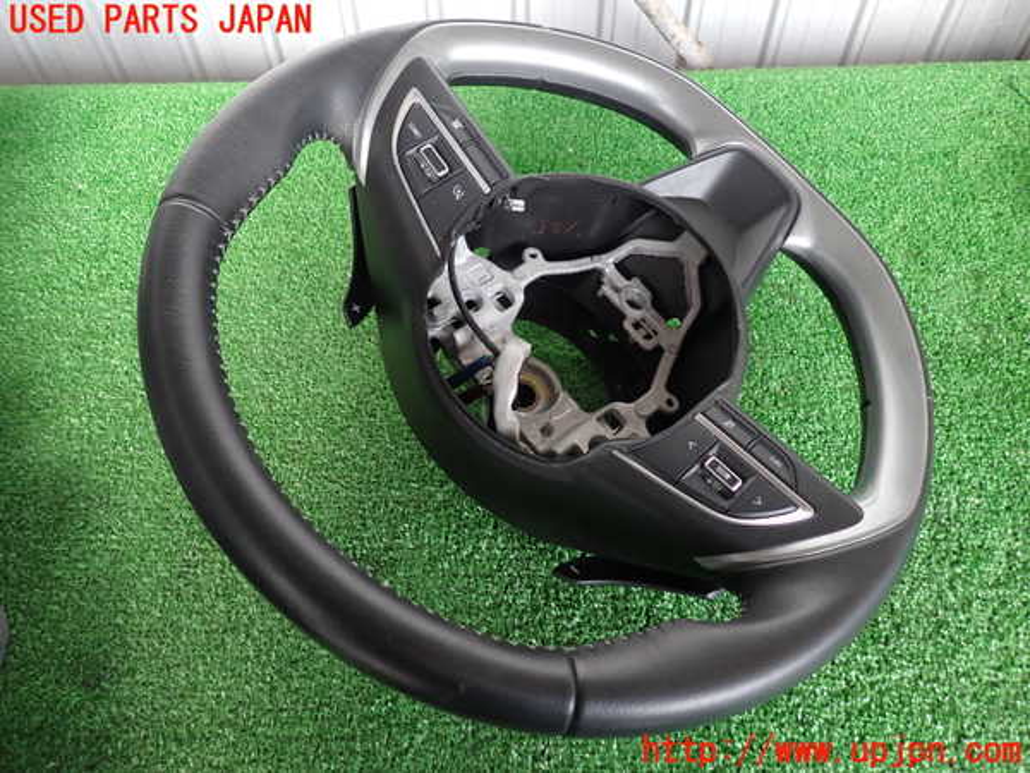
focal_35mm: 25
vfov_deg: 54.9
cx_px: 515
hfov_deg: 69.4
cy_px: 386
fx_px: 744
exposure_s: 1/40
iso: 200
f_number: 2
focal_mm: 4.5
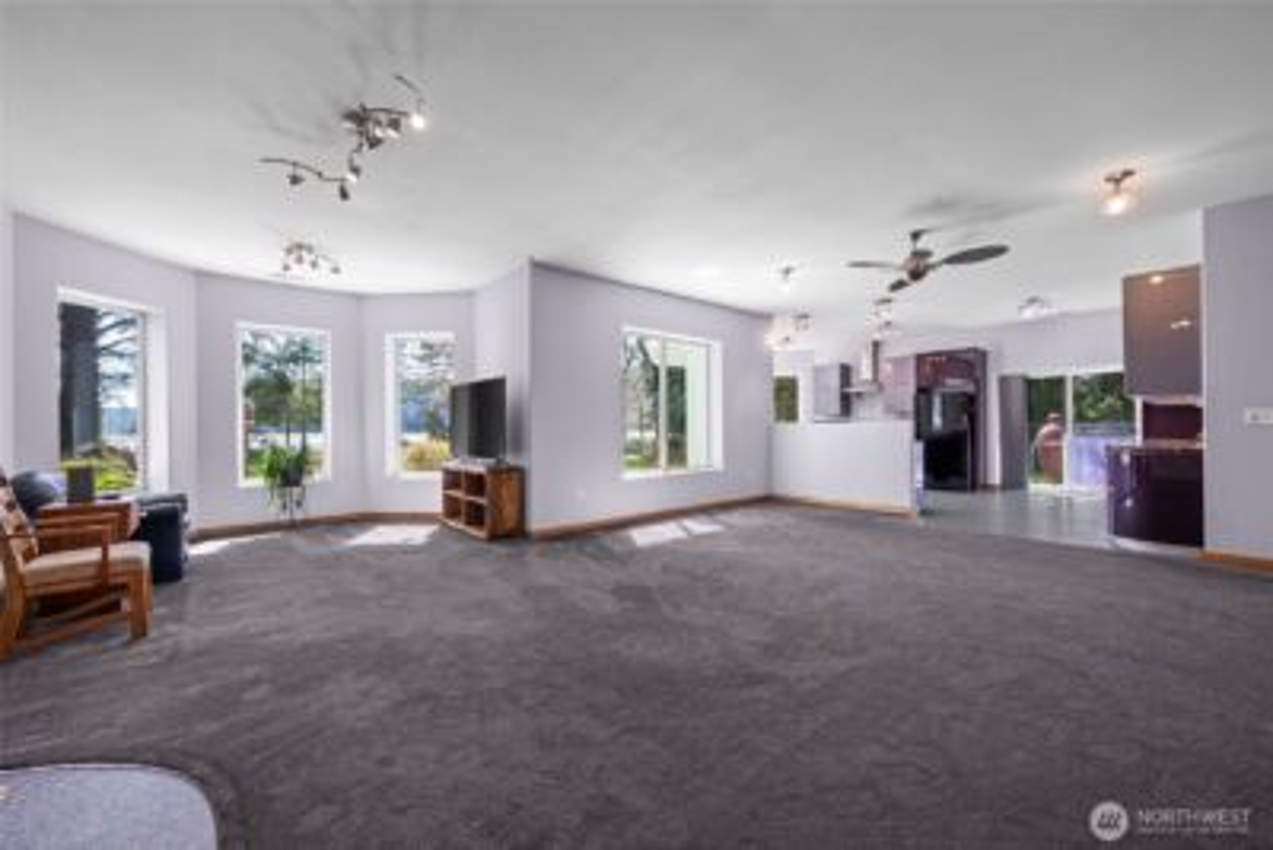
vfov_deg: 81.3
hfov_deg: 104.2
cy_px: 425
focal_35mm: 14
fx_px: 495
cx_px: 636
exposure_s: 1/13
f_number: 9
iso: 400
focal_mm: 14
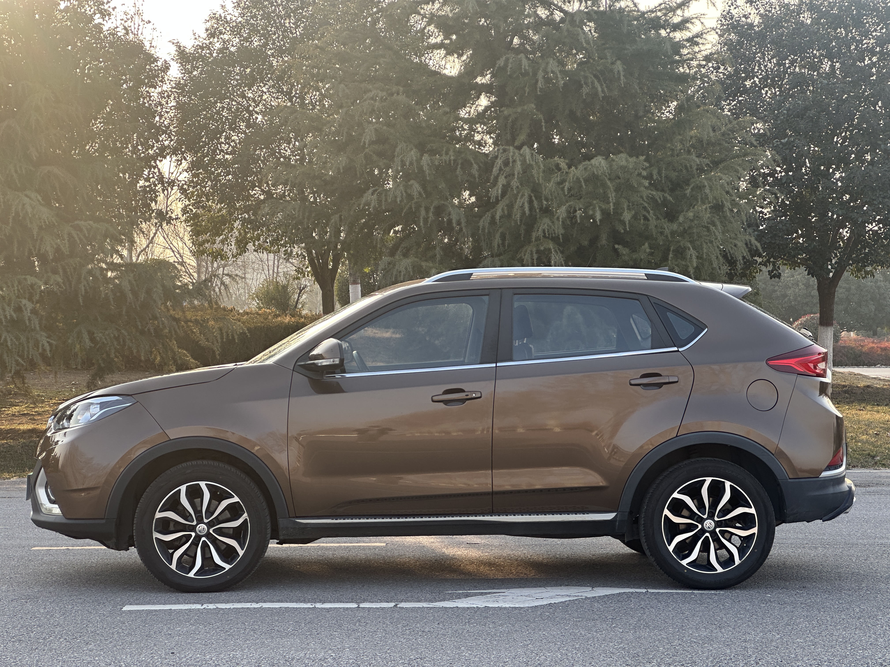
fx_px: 1980
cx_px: 445
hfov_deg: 25.3
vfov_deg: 19.1
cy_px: 334
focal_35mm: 77
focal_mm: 9
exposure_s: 1/145
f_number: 2.8
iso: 32
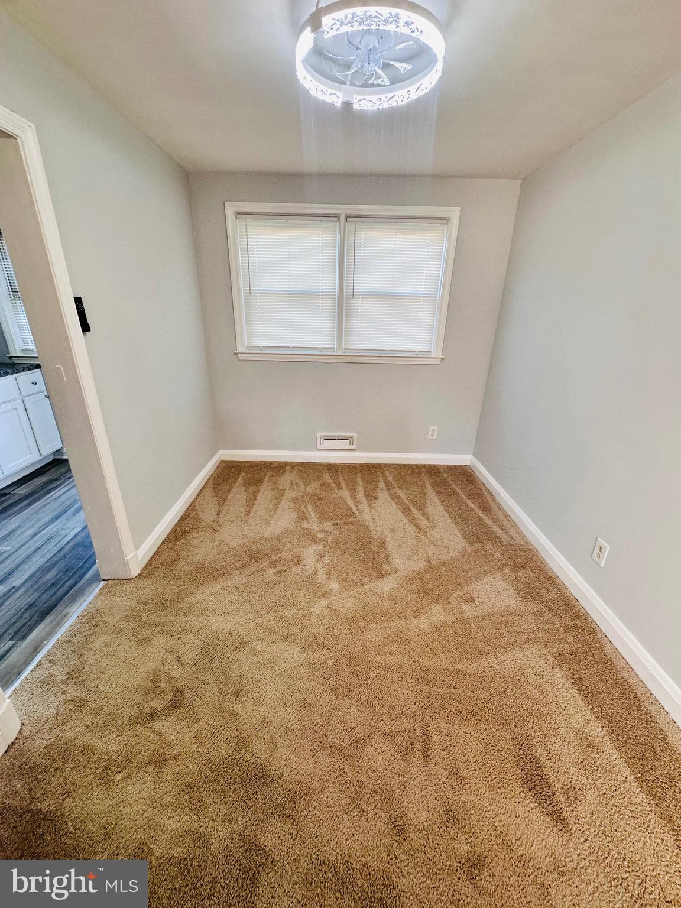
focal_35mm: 14
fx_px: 367
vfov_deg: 102.1
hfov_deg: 85.7
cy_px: 454
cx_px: 340
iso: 125
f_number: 2.2
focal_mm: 2.22
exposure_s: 1/120
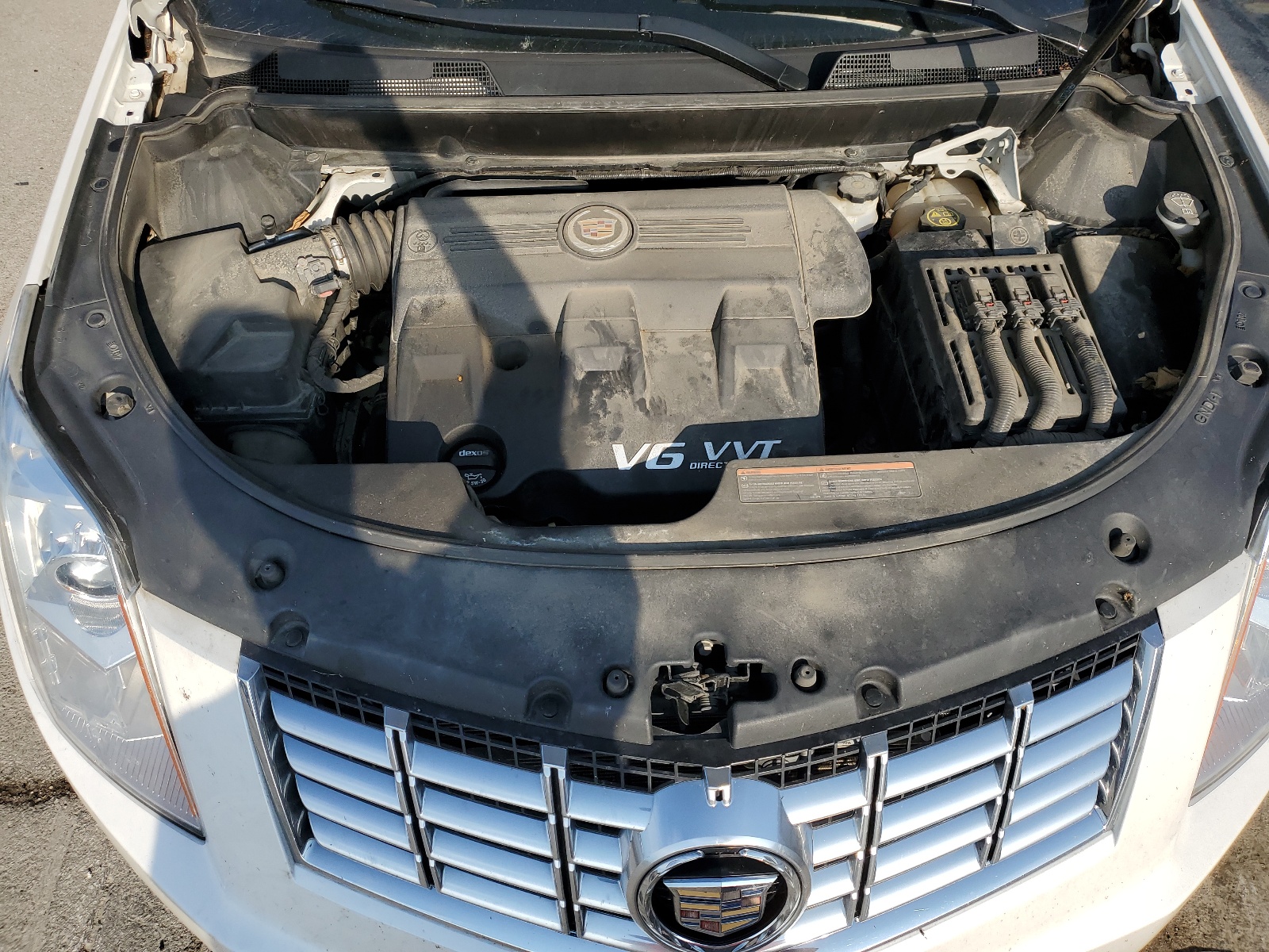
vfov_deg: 53.1
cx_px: 634
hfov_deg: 67.3
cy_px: 476
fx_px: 953
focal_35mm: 26
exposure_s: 1/2000
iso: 50
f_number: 1.5
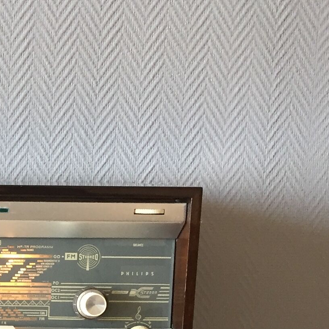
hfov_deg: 15.3
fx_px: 1097
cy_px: 331
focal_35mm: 102
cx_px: -217
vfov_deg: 16.7
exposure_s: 1/33
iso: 125
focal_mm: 4.15
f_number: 2.2
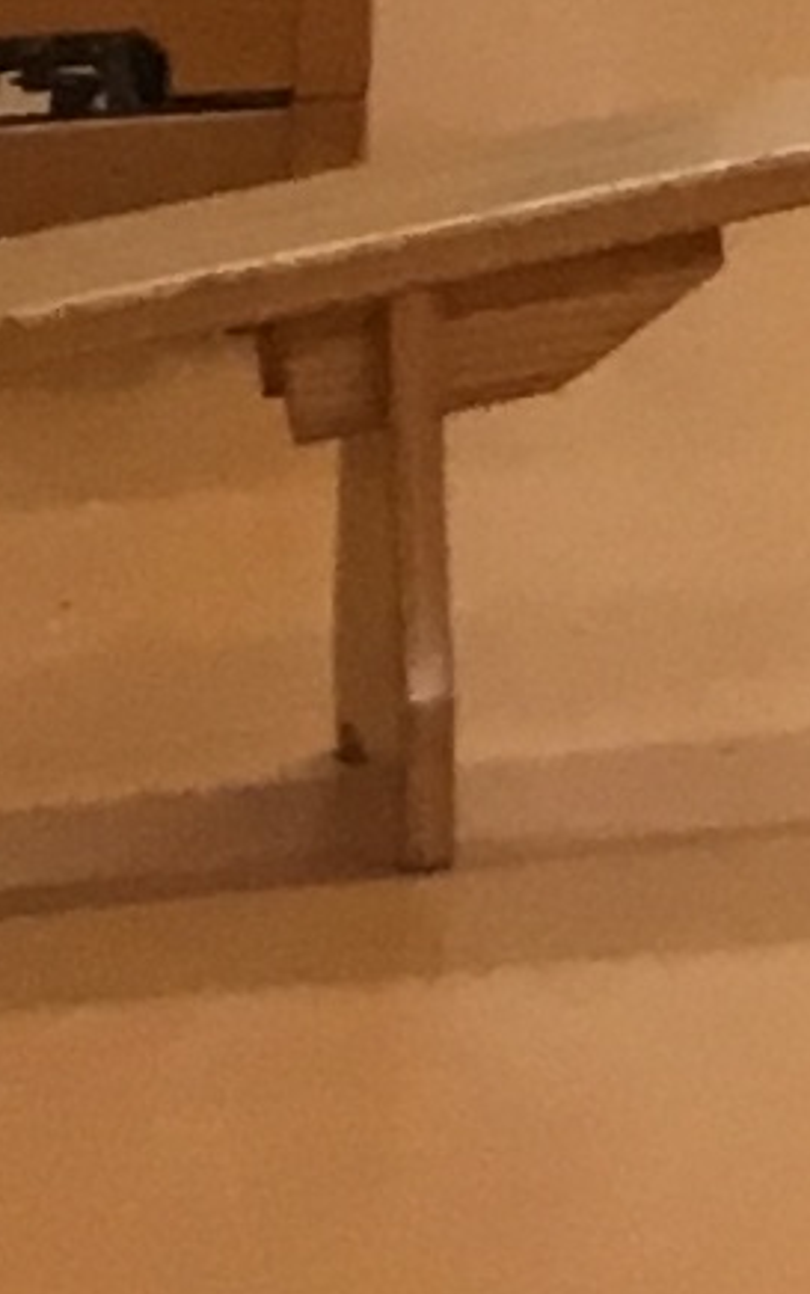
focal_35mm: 284
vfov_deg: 6.9
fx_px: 10018
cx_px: 5011
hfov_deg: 3.8
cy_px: -1935
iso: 100
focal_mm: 4.15
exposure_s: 1/33
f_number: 2.2
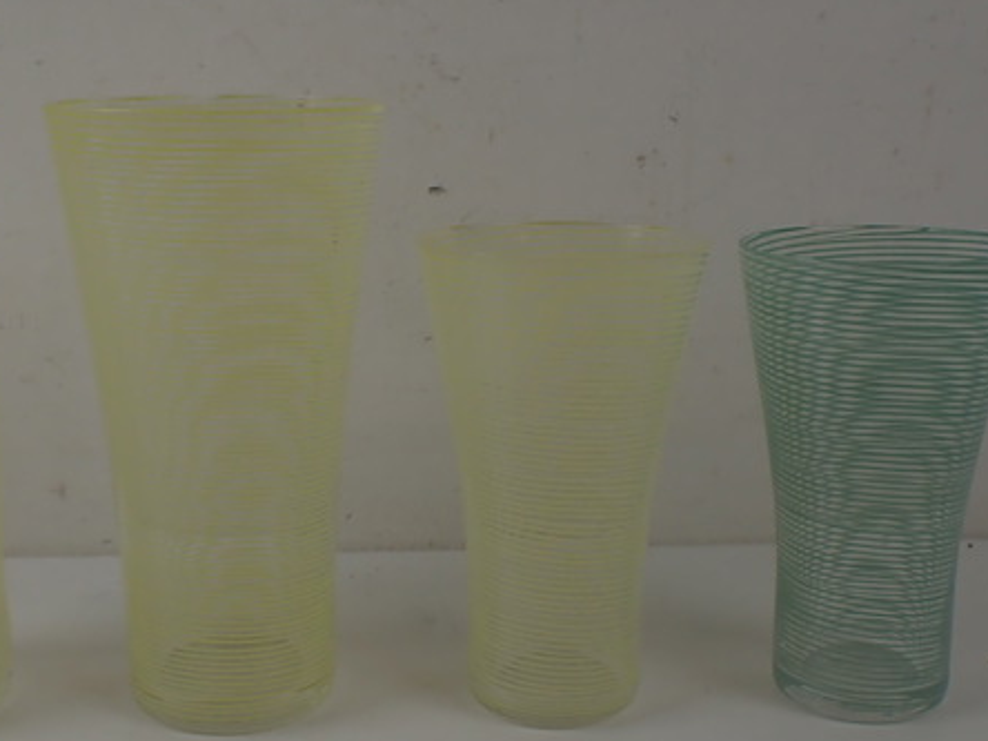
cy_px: 392
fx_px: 1541
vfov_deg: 27.0
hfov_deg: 35.4
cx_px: 396
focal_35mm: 54
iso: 100
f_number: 2.3
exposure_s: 1/160
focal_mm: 5.4
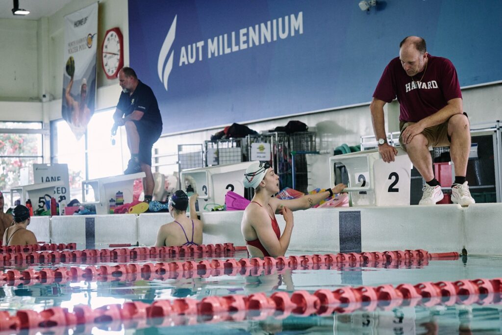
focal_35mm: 84
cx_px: 251
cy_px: 168
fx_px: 1171
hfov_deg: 24.2
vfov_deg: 16.3
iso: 3200
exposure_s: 1/500
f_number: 3.6
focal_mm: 56
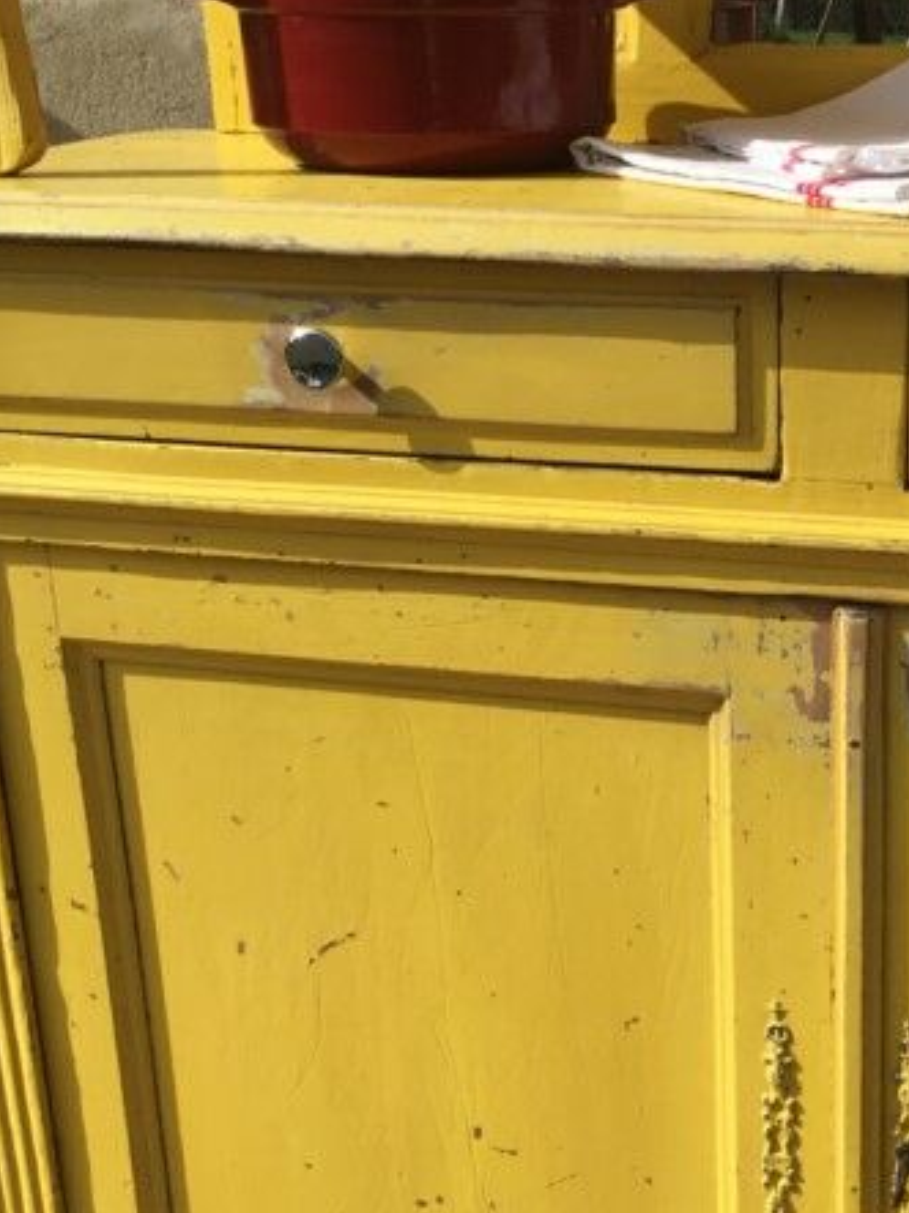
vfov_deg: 34.2
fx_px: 1962
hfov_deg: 25.4
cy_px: 734
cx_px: 797
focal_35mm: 56
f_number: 2.4
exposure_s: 1/2037
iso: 25
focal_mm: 3.3
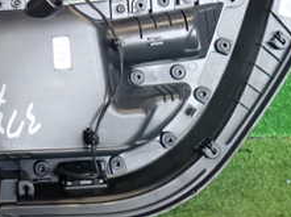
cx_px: -14
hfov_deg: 26.7
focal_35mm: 68
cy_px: -20
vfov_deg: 20.6
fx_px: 571
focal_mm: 4.5
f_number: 2
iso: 200
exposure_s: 1/80
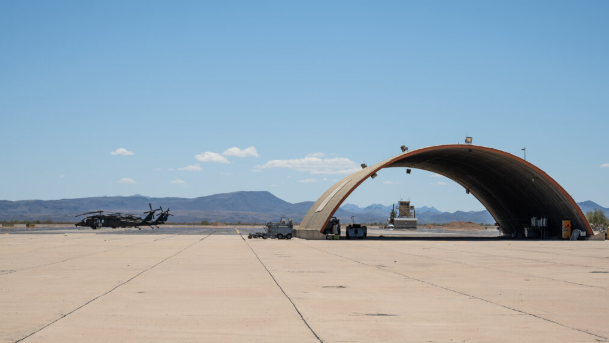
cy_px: 174
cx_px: 303
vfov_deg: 15.6
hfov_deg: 27.3
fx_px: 1252
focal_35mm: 78
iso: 100
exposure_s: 1/4000
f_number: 2.8
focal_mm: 49
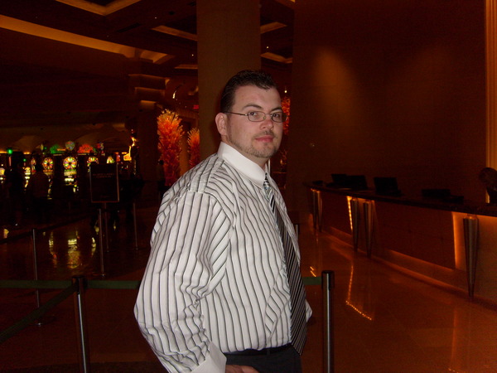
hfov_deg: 52.6
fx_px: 503
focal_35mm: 35
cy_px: 186
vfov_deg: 40.7
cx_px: 248
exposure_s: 1/45
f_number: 2.8
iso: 100
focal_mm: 5.8
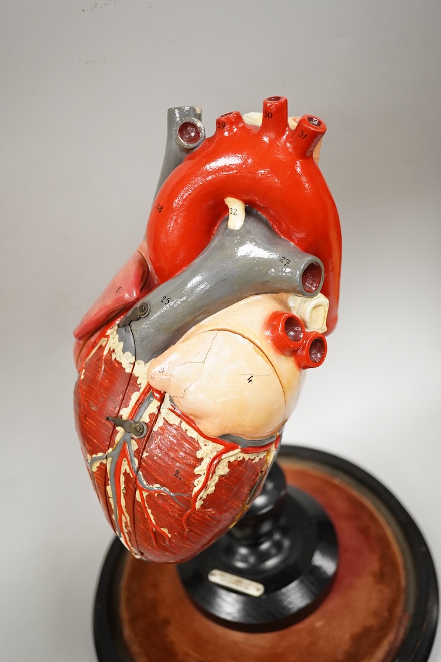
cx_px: 220
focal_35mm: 45
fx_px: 827
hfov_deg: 29.9
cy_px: 331
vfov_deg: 43.6
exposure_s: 1/200
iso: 2500
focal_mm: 30
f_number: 5.6
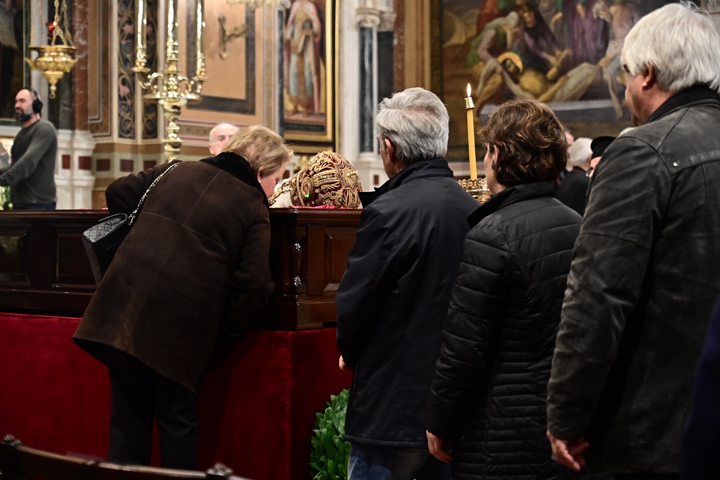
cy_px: 240
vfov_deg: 19.4
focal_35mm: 70
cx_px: 360
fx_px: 1399
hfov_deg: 28.9
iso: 4000
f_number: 4
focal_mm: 70
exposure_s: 1/200
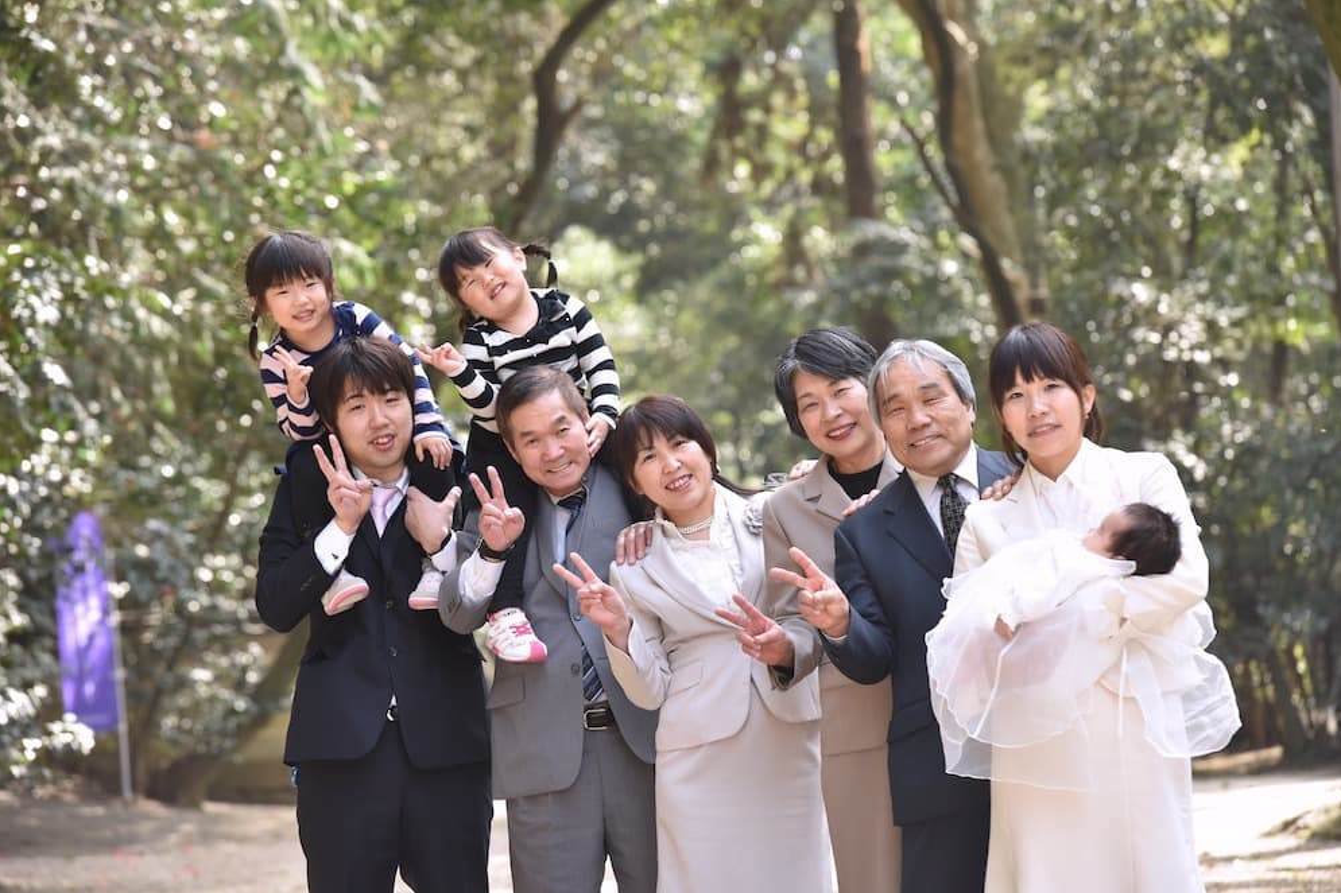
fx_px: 6927
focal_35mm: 186
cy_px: 449
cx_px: 673
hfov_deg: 11.1
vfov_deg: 7.4
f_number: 8
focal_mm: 185
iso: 1000
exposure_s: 1/200
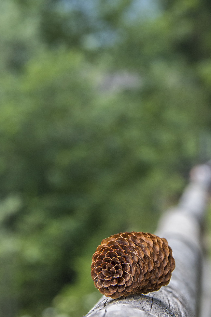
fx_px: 2435
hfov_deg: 5.0
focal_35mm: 277
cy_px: 158
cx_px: 135
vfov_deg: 7.4
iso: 800
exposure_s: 1/125
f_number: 9
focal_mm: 120
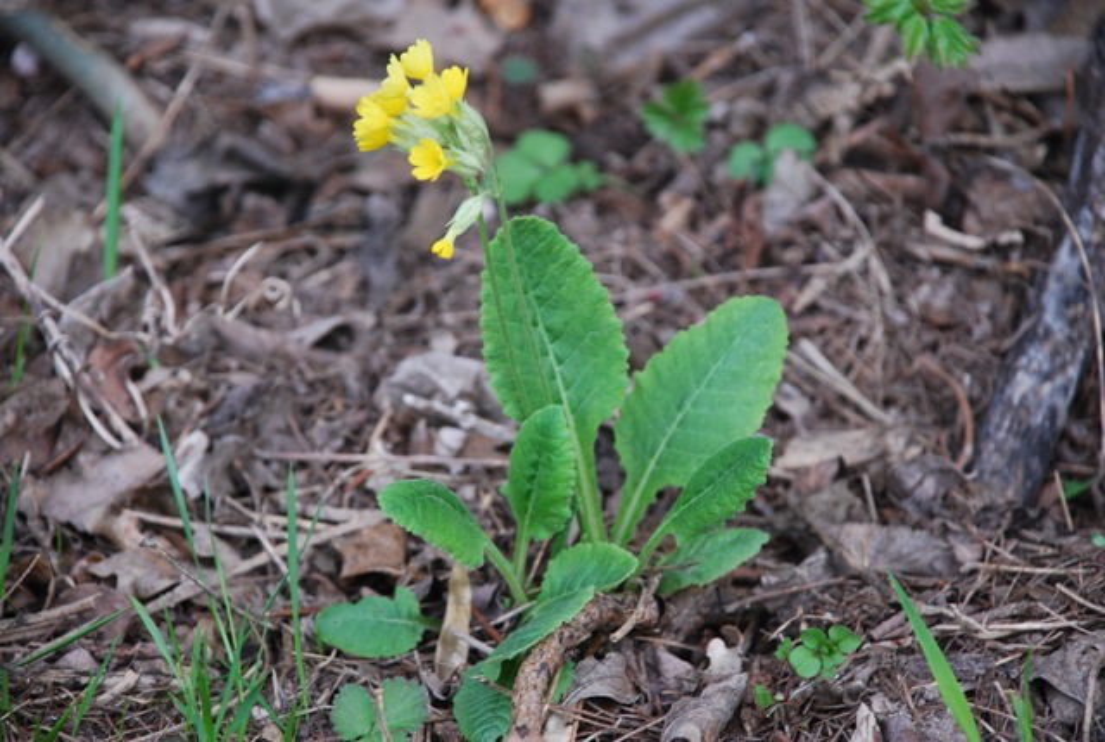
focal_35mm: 202
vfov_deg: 6.8
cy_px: 371
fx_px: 6230
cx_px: 552
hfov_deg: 10.1
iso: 450
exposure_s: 1/125
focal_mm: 135
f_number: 5.6
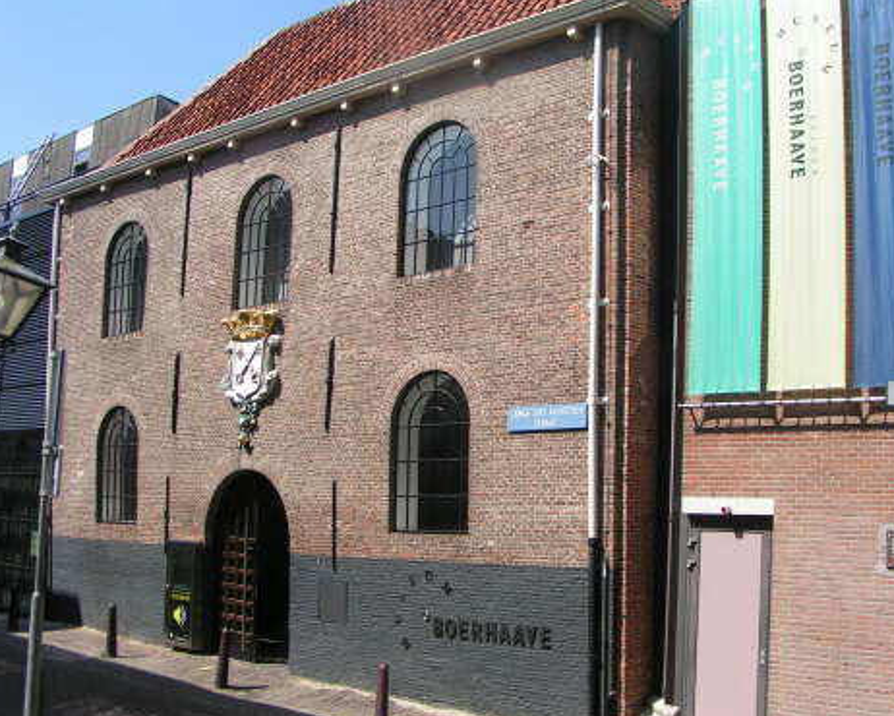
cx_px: 472
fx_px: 1059
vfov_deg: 37.4
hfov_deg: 45.8
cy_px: 359
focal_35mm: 40
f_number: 5.6
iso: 50
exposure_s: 1/320
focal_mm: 5.8
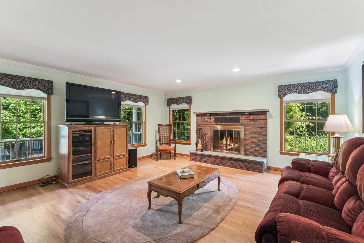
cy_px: 122
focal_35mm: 16
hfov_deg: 96.7
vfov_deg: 73.8
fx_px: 162
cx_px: 182
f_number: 9
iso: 200
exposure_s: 1/10
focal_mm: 16
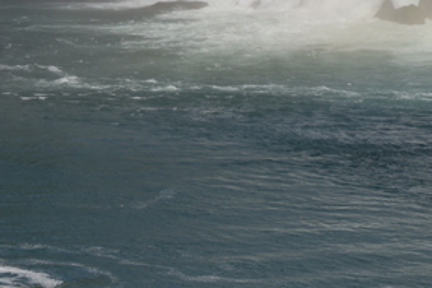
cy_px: -255
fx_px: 3768
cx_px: 959
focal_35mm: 314
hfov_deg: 6.3
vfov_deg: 4.3
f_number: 10
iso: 100
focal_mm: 70
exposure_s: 1/400
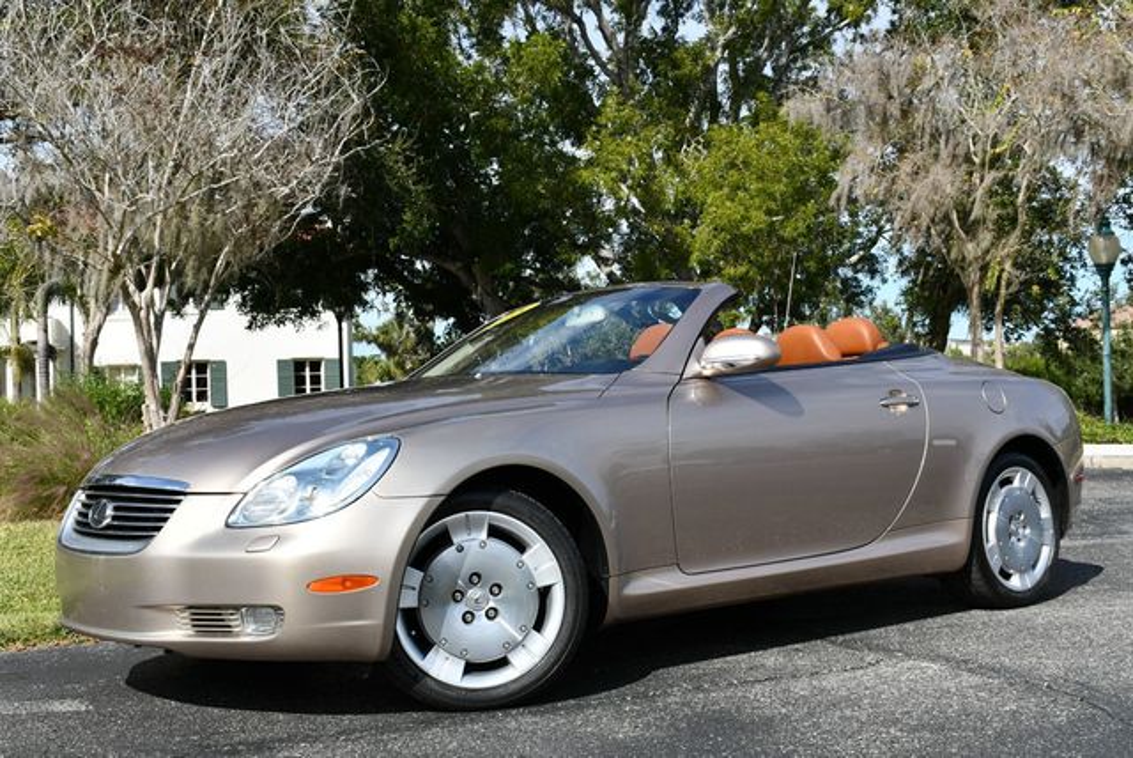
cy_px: 379
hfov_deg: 41.1
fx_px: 1512
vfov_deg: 28.1
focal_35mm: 48
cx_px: 566
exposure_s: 1/320
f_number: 9
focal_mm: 24
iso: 100
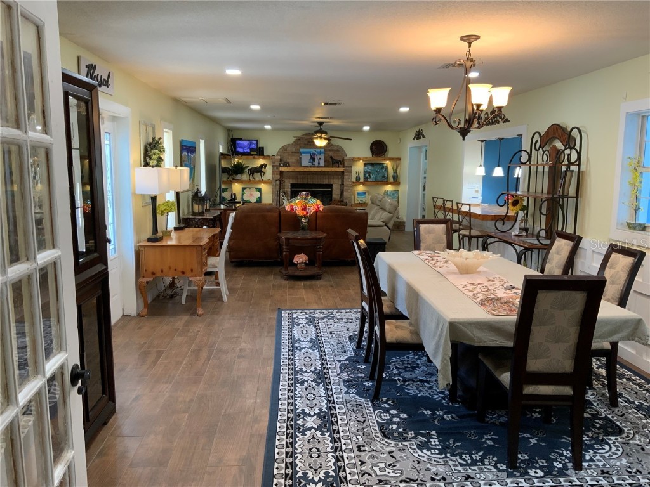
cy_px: 244
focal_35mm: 29
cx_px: 325
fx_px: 545
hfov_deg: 61.7
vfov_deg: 48.2
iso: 80
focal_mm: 3
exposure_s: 1/60
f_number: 1.8
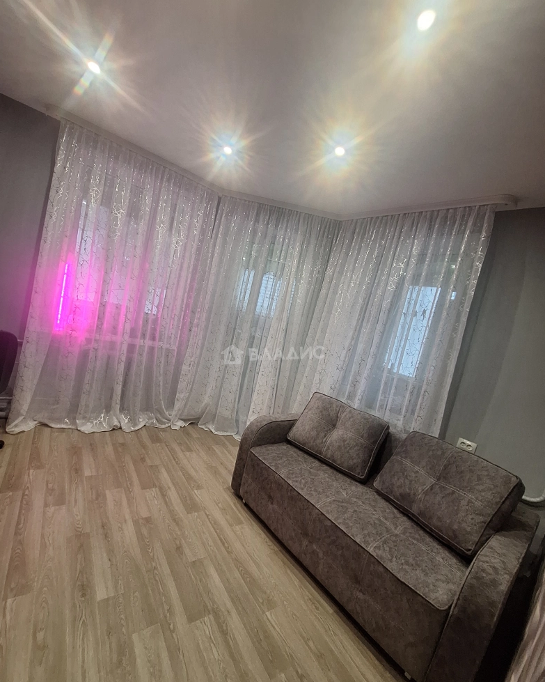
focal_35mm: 14
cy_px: 353
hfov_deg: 88.0
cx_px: 274
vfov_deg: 100.7
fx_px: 282
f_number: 2.2
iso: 160
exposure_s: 1/50
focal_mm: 1.74
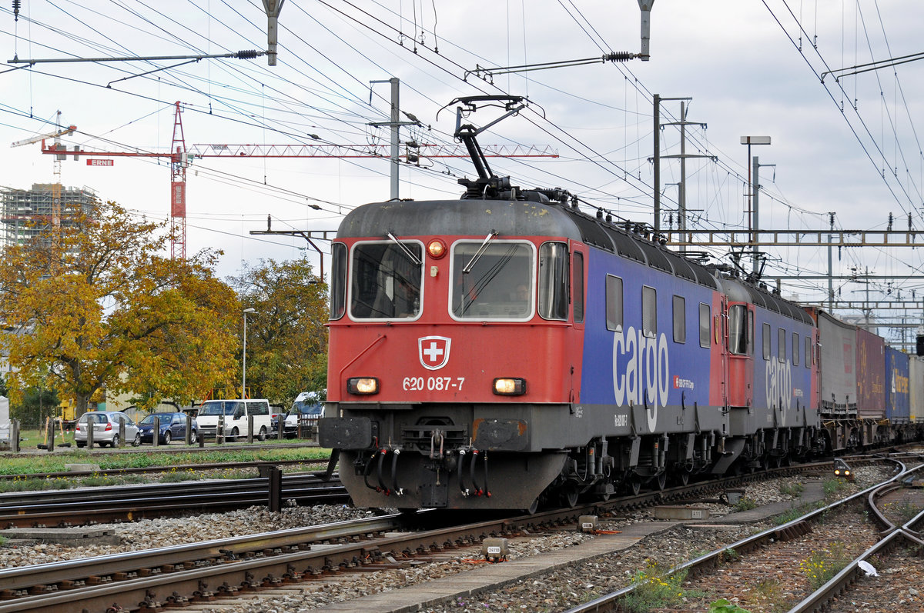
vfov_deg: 13.0
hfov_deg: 19.5
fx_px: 2692
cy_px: 306
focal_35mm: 105
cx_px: 462
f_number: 4.5
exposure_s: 1/800
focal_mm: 70
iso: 400
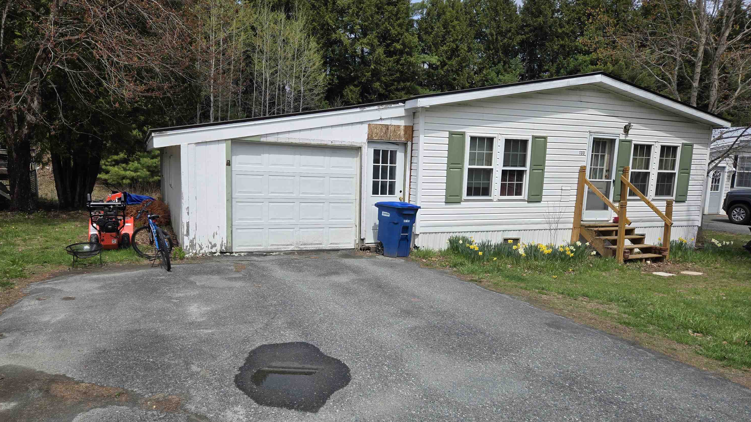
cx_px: 363
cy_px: 239
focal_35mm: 26
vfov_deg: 44.3
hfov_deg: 71.9
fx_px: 518
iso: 25
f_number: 1.8
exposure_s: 1/2216
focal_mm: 5.4
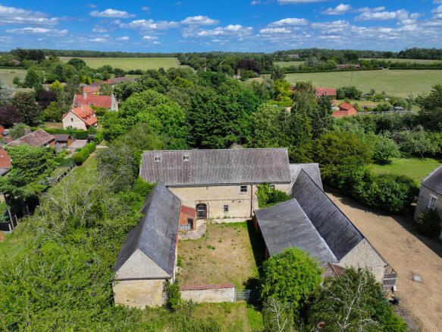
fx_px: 306
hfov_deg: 71.6
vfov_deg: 56.8
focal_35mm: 24
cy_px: 166
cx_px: 221
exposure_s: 1/2500
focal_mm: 12.29
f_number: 2.8
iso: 110
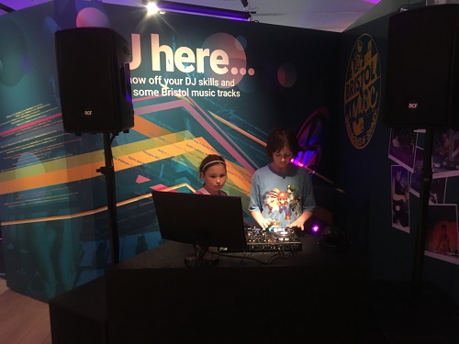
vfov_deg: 48.2
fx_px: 385
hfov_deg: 61.7
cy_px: 172
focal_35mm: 29
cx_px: 230
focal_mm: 4.15
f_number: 2.2
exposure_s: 1/17
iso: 400
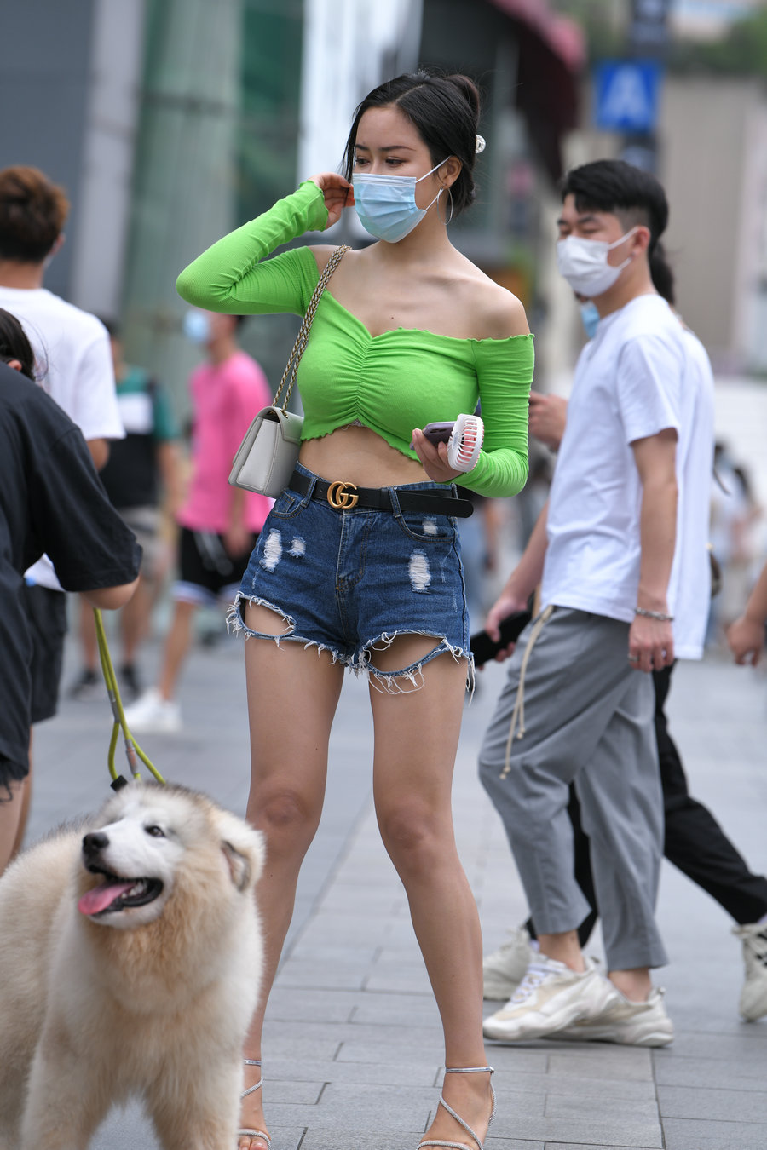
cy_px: 575
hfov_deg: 6.9
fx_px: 6391
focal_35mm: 200
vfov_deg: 10.3
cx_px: 384
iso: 220
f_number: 4.5
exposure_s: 1/800
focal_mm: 200
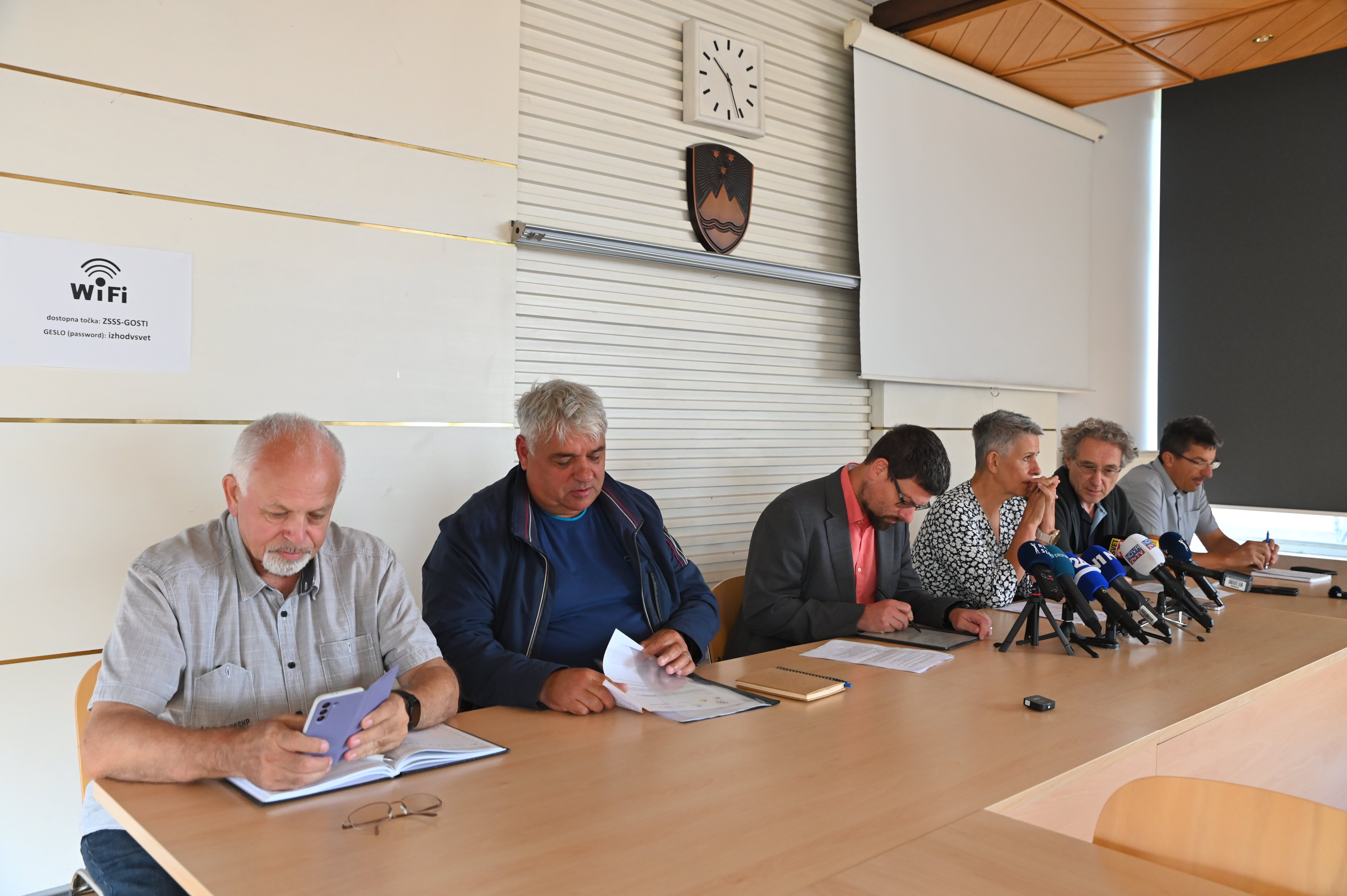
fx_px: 1084
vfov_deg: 44.9
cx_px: 674
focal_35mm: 29
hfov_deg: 63.7
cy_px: 448
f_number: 4
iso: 1600
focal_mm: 29
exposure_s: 1/250
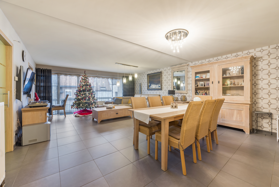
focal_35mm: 14
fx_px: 109
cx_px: 140
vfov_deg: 81.3
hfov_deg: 104.2
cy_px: 94
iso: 320
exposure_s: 1/3
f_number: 8
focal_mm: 14
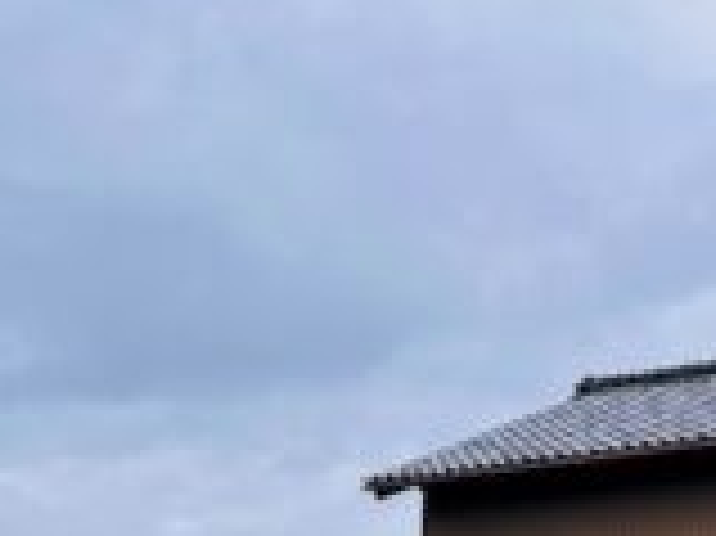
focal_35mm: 82
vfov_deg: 17.0
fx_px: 1695
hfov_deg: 21.2
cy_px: 682
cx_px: 977
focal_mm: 5.7
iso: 50
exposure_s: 1/1224
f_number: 1.5
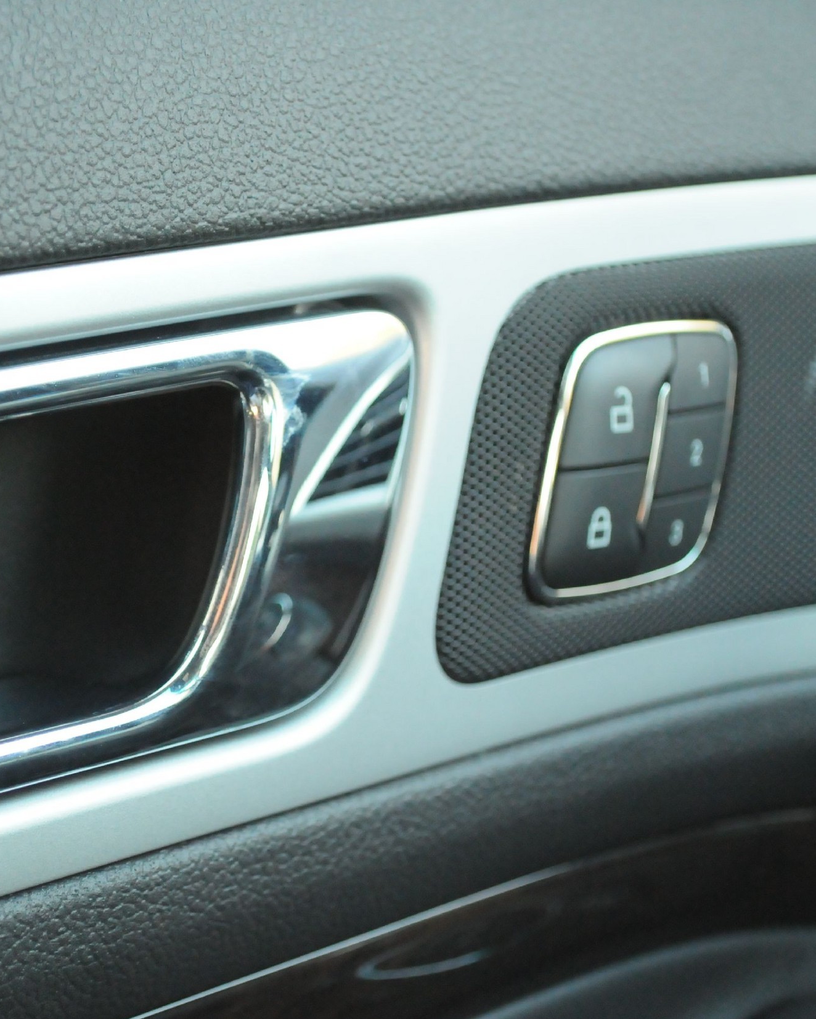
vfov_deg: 22.5
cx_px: 215
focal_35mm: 85
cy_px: 510
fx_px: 2565
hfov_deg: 18.0
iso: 2500
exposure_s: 1/160
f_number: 5.3
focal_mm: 40
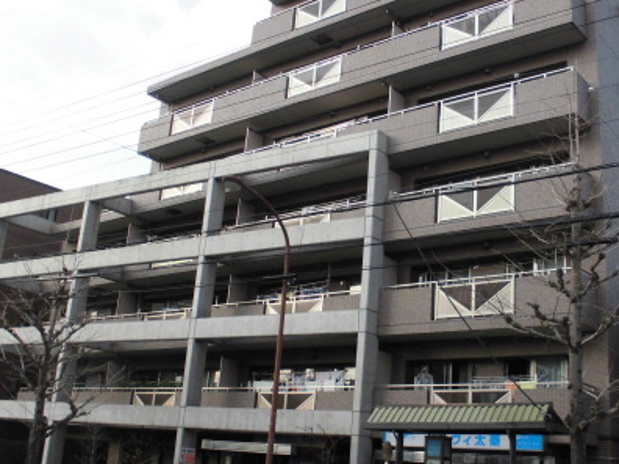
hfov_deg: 44.7
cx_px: 352
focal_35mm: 42
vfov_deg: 34.3
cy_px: 228
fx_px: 751
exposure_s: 1/250
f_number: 3.5
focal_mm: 4.6
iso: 100
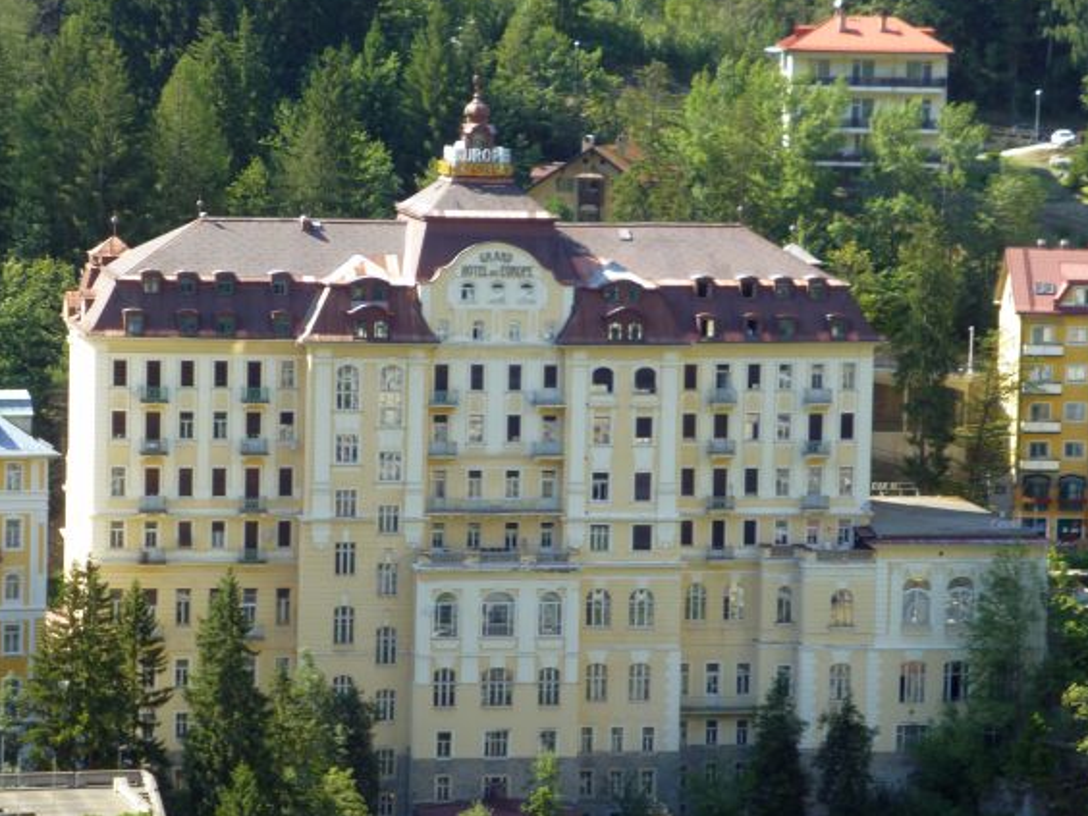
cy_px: 401
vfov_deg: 10.1
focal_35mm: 147
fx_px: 4620
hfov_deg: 13.4
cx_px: 559
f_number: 5.4
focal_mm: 21.8
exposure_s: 1/125
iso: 100
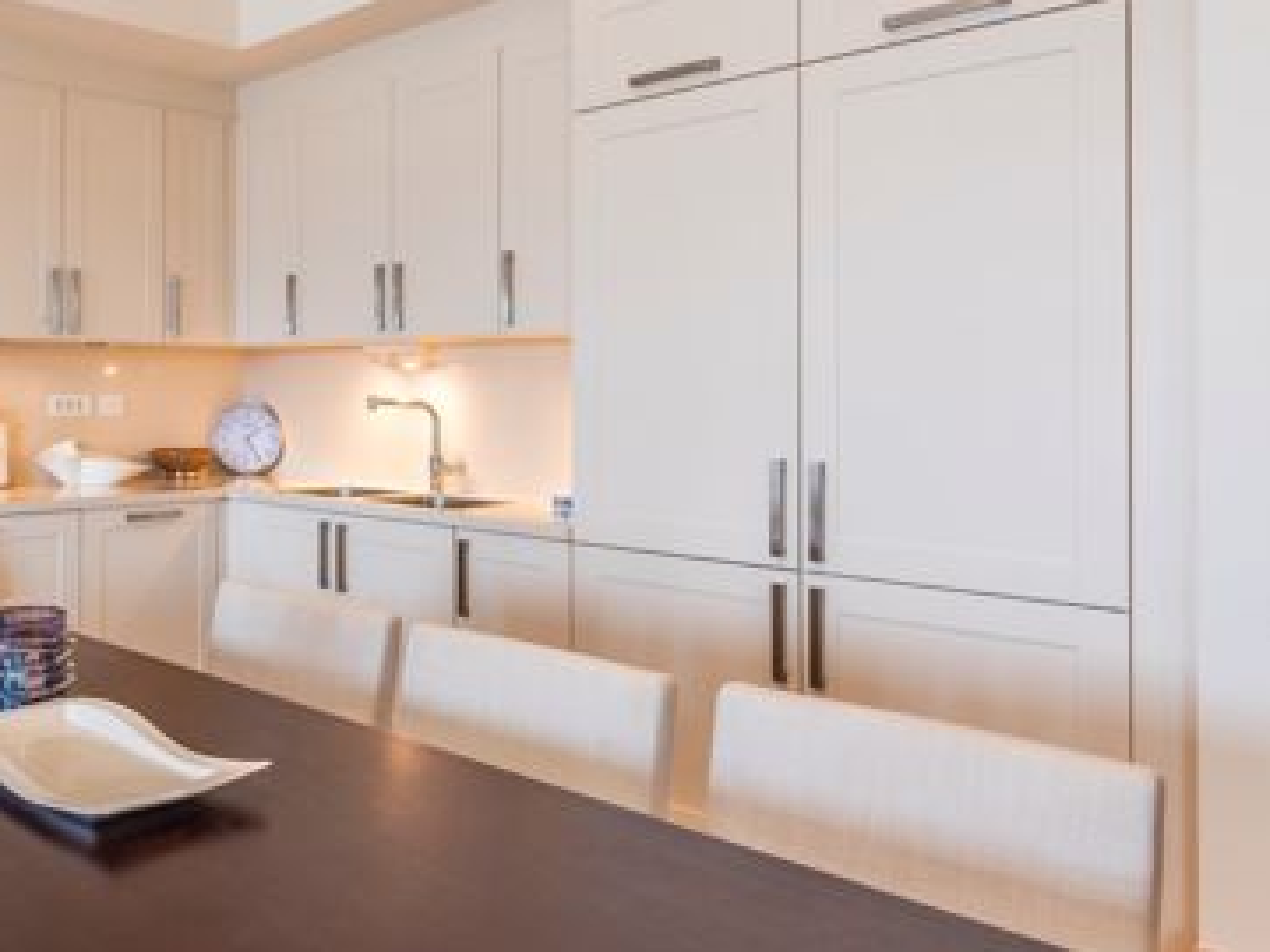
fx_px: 1174
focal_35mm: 32
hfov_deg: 51.3
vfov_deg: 43.9
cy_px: 374
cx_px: 168
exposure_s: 1/50
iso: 100
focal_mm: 17
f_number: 5.6
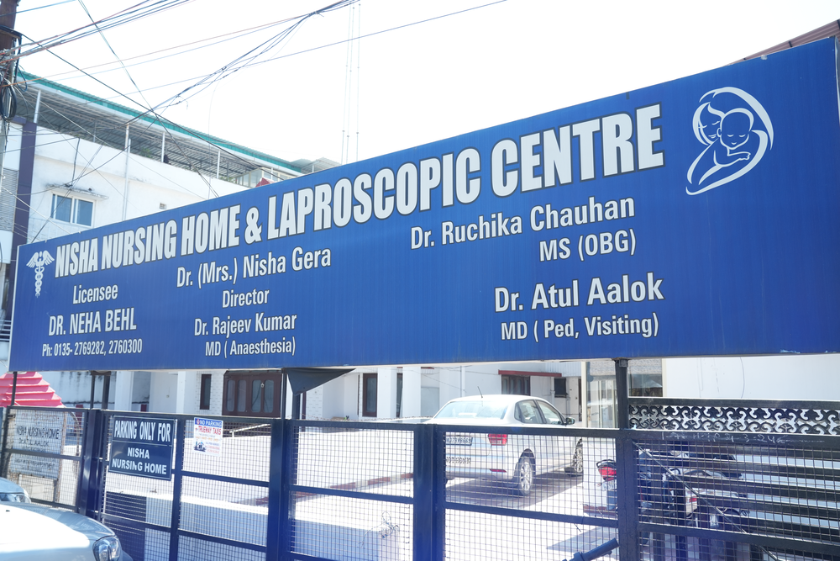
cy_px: 280
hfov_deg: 60.3
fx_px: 723
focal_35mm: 31
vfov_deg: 42.3
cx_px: 420
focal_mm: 31
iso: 320
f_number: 6.3
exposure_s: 1/200
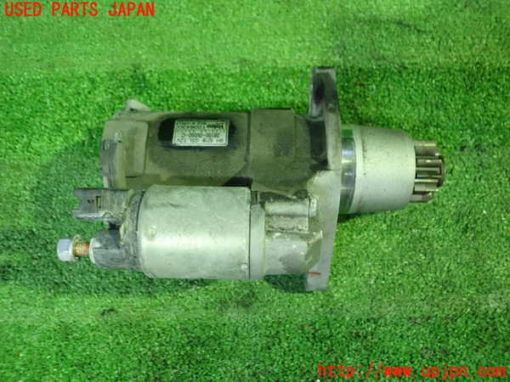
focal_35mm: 30
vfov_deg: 46.8
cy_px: 191
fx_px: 442
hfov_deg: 60.0
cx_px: 255
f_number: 2.3
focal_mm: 5.5
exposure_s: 1/40
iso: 800
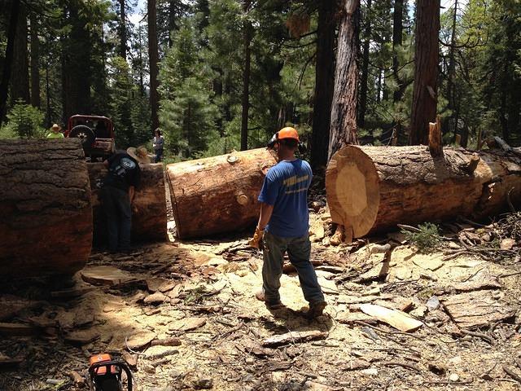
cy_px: 196
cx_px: 260
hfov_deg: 52.6
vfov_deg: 40.7
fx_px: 527
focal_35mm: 35
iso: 50
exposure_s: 1/920
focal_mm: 4.28
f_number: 2.4
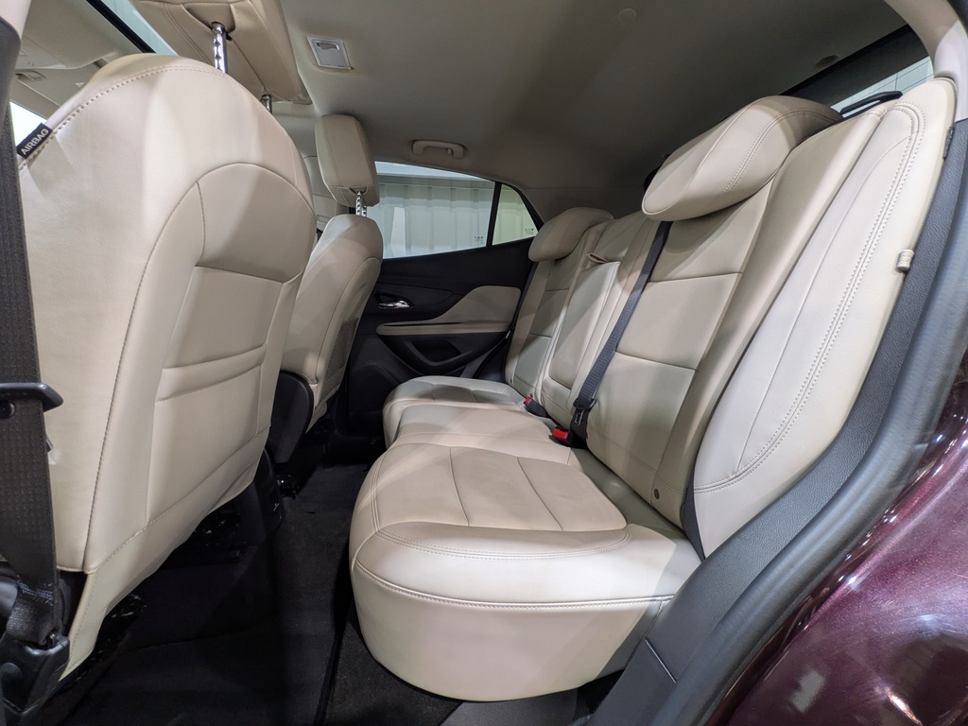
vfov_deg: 85.7
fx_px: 391
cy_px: 363
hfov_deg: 102.1
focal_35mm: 14
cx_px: 484
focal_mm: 1.83
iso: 133
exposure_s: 1/24
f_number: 2.2
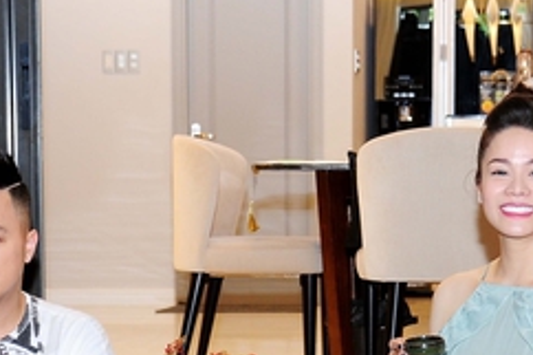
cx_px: 311
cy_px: 297
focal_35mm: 128
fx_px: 1894
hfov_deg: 16.0
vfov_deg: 10.7
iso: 1000
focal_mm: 50
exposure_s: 1/100
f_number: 4.5
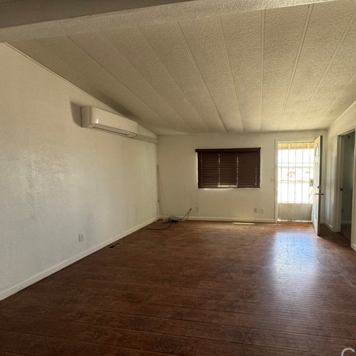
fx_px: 198
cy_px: 183
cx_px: 230
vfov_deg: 84.0
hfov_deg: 81.8
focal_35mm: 17
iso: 160
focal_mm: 2.22
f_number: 2.2
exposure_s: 1/99
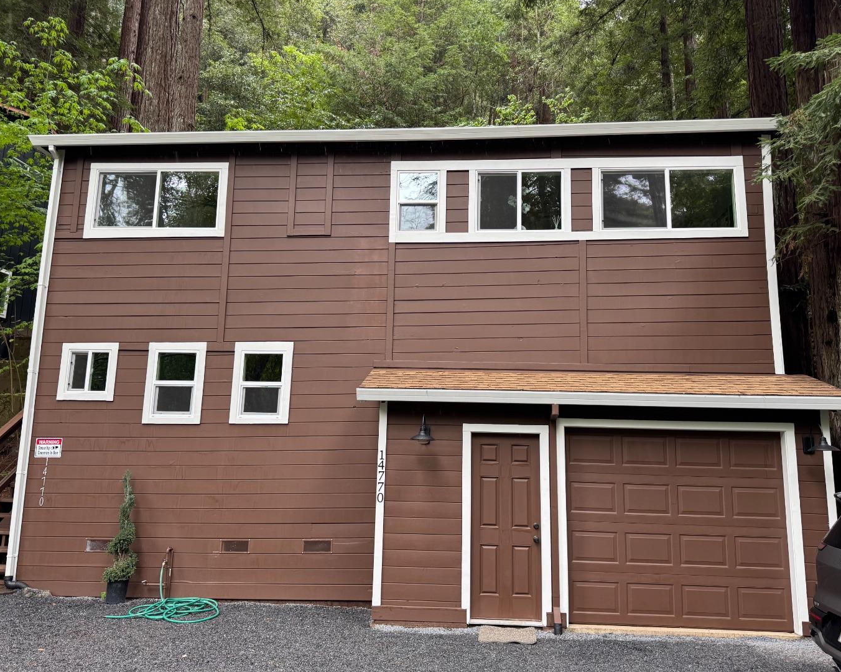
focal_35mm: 26
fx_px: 647
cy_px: 338
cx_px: 434
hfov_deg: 66.0
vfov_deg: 54.9
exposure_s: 1/121
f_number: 1.78
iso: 160
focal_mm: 6.76
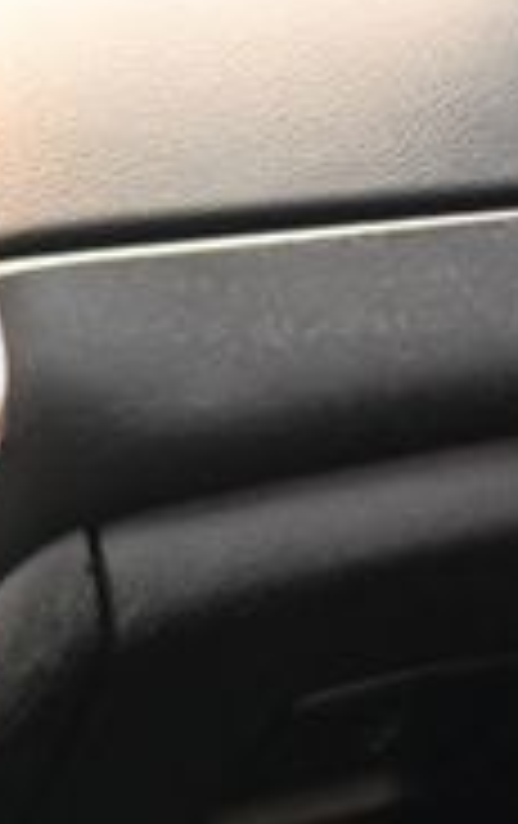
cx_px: -788
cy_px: 567
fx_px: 2880
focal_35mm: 128
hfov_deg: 9.1
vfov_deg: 16.2
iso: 3200
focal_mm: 24
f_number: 4
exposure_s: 1/125
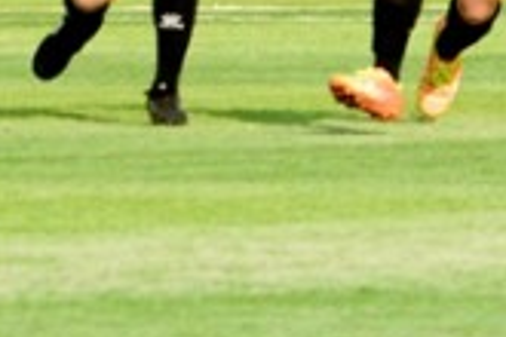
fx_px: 14940
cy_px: -343
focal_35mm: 1063
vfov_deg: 1.3
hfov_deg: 1.9
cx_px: -169
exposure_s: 1/1250
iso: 1250
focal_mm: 195
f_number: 10
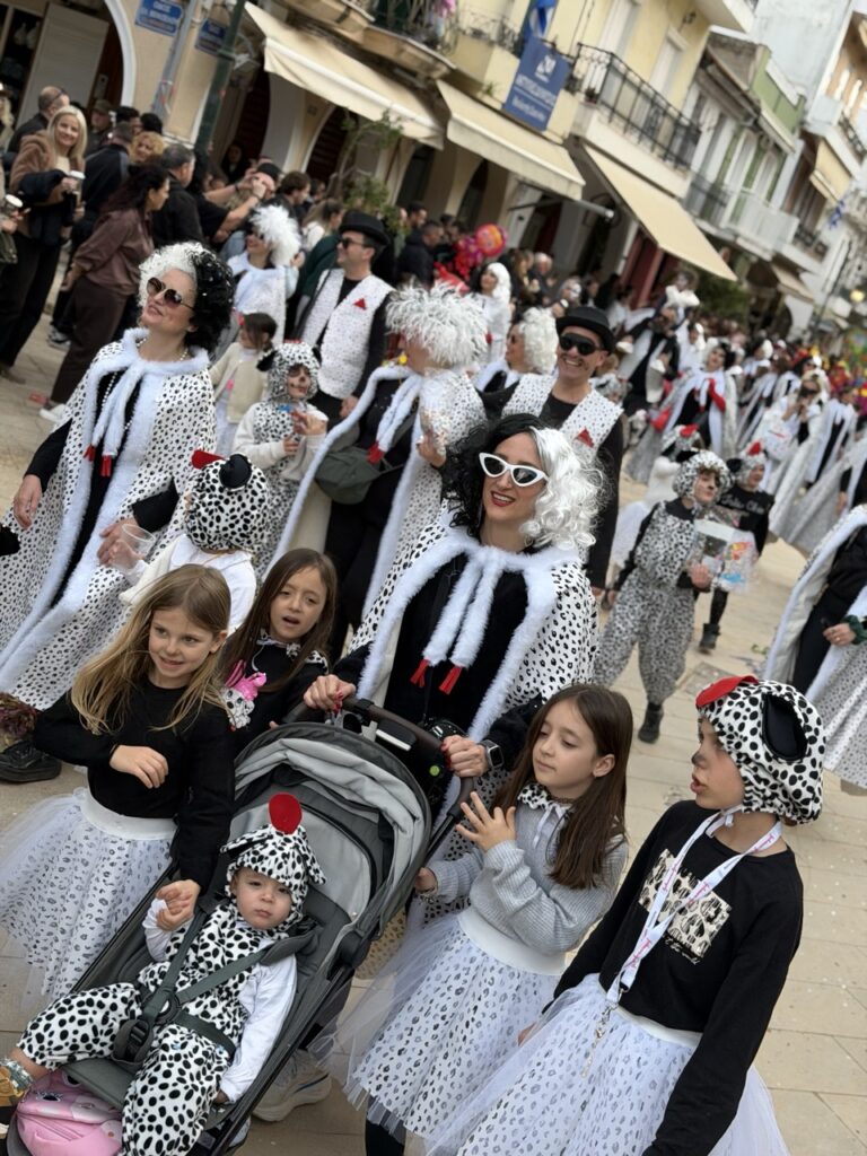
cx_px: 434
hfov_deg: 30.3
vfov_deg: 39.7
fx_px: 1603
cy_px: 578
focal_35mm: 48
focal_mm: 6.76
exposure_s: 1/1133
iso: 80
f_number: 1.78
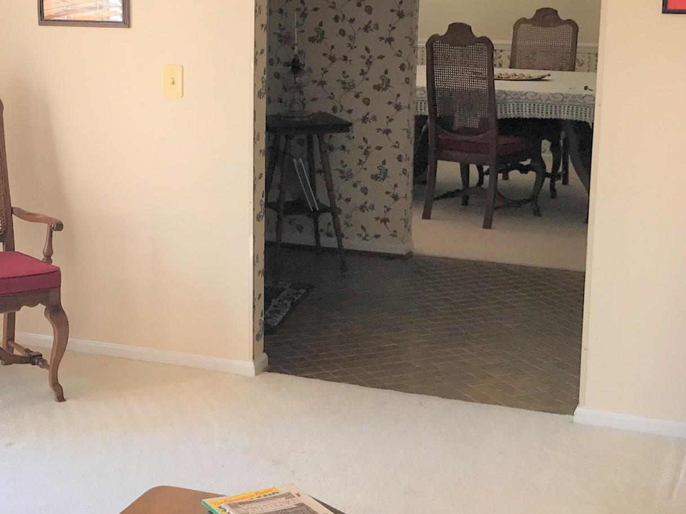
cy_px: 201
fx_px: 1368
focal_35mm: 69
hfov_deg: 27.9
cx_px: 205
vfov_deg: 21.3
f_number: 1.8
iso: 20
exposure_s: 1/122
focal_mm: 3.99
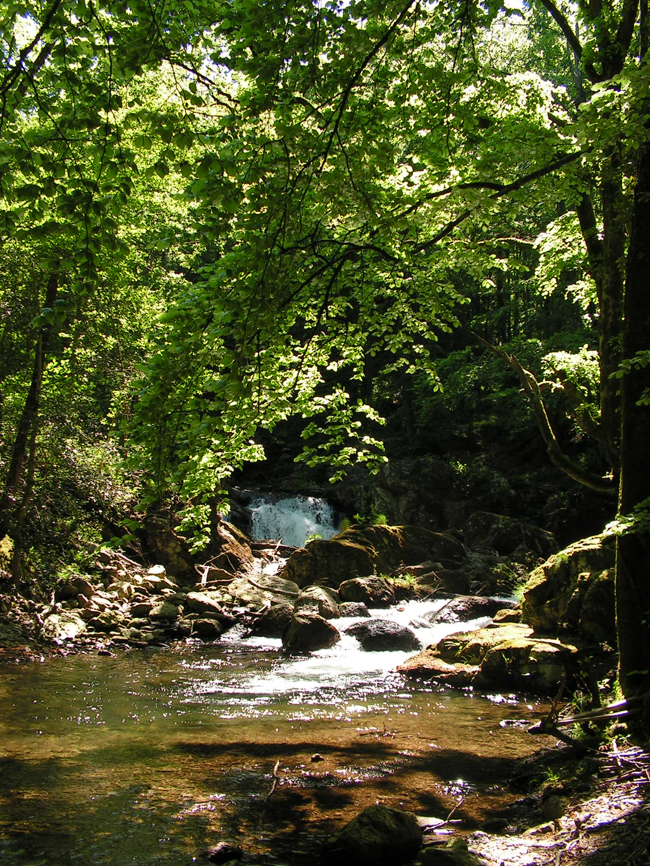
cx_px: 325
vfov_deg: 51.4
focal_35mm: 36
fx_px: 901
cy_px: 433
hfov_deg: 39.7
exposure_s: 1/100
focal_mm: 6
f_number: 4.8
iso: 64
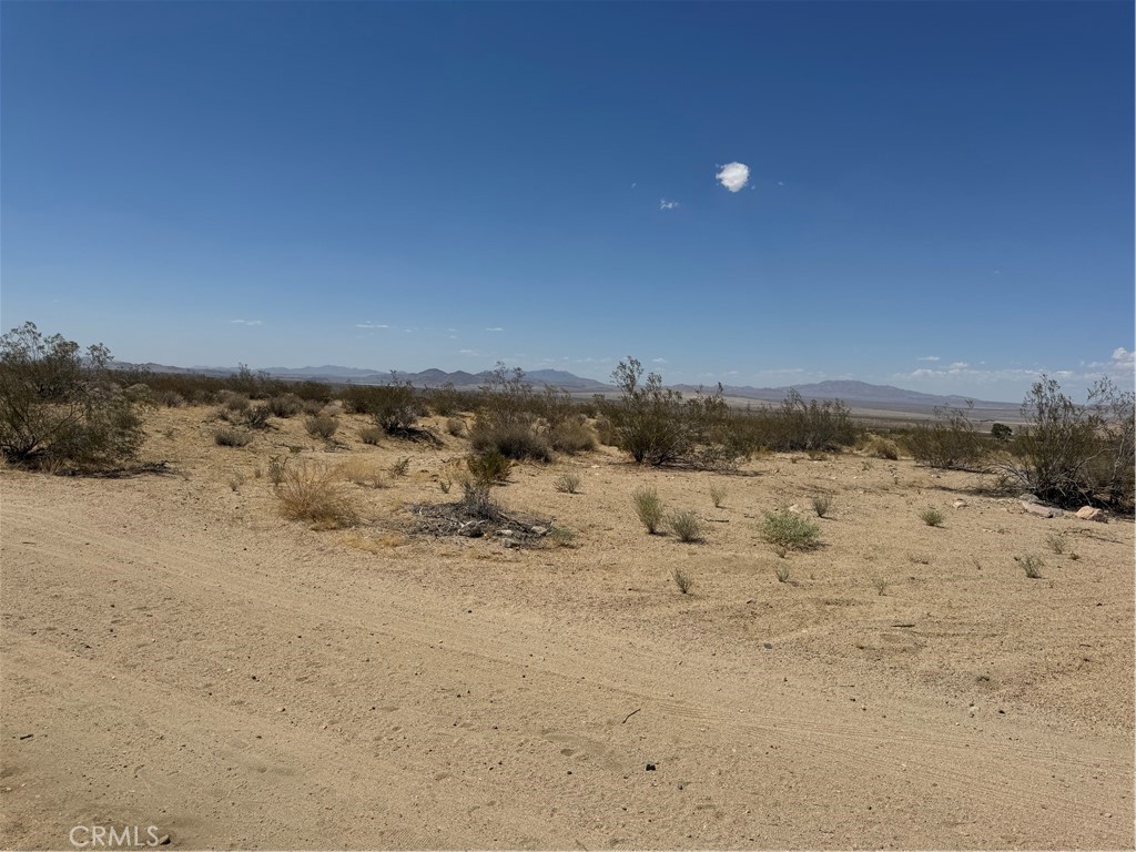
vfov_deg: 56.8
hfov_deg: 71.6
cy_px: 426
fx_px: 788
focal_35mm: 24
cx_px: 568
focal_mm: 6.76
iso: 80
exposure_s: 1/12346
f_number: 1.78
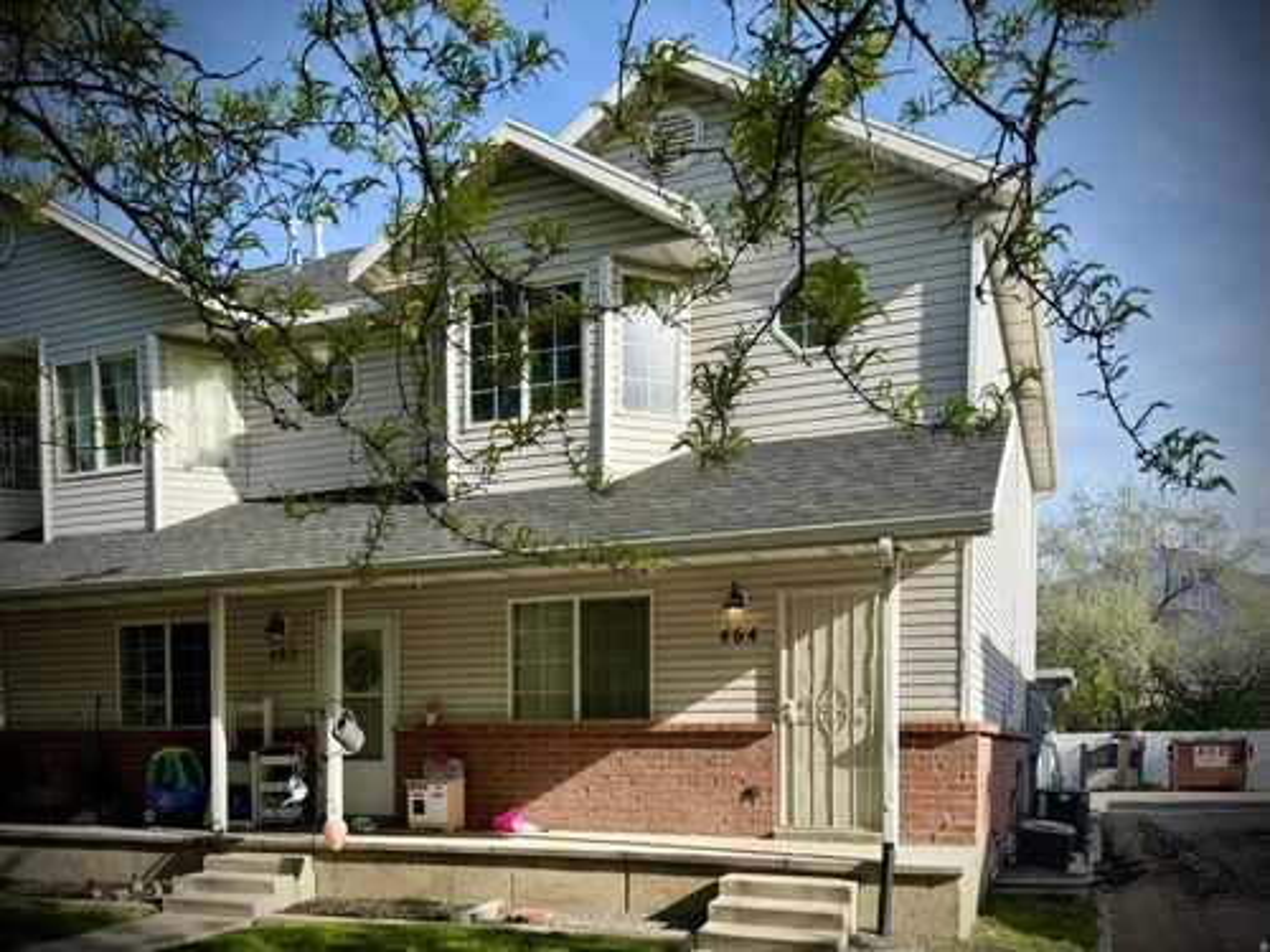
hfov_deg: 71.6
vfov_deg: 56.8
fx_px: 881
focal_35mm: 24
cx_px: 635
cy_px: 476
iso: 80
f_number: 1.78
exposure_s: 1/3145
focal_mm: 6.76
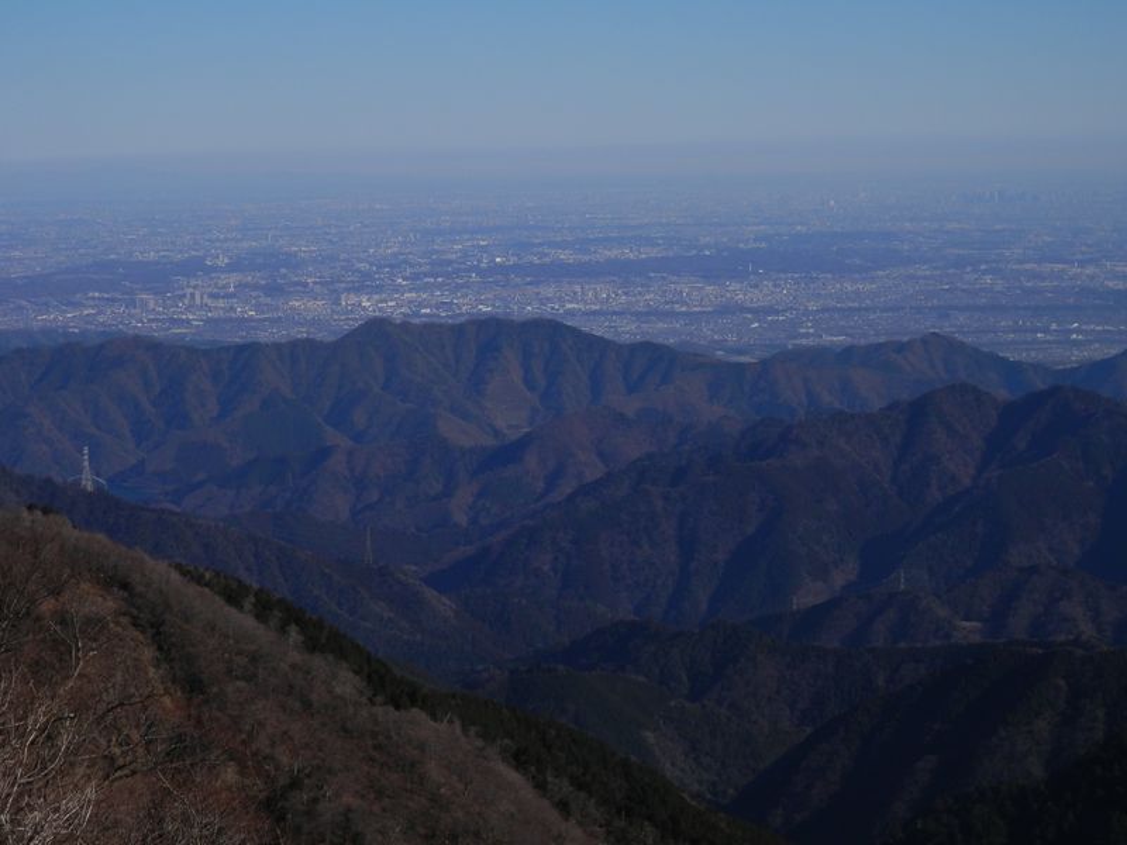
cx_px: 564
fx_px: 2865
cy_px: 422
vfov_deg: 16.8
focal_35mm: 88
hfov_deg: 22.3
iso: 80
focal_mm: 15.8
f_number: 13.5
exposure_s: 1/160
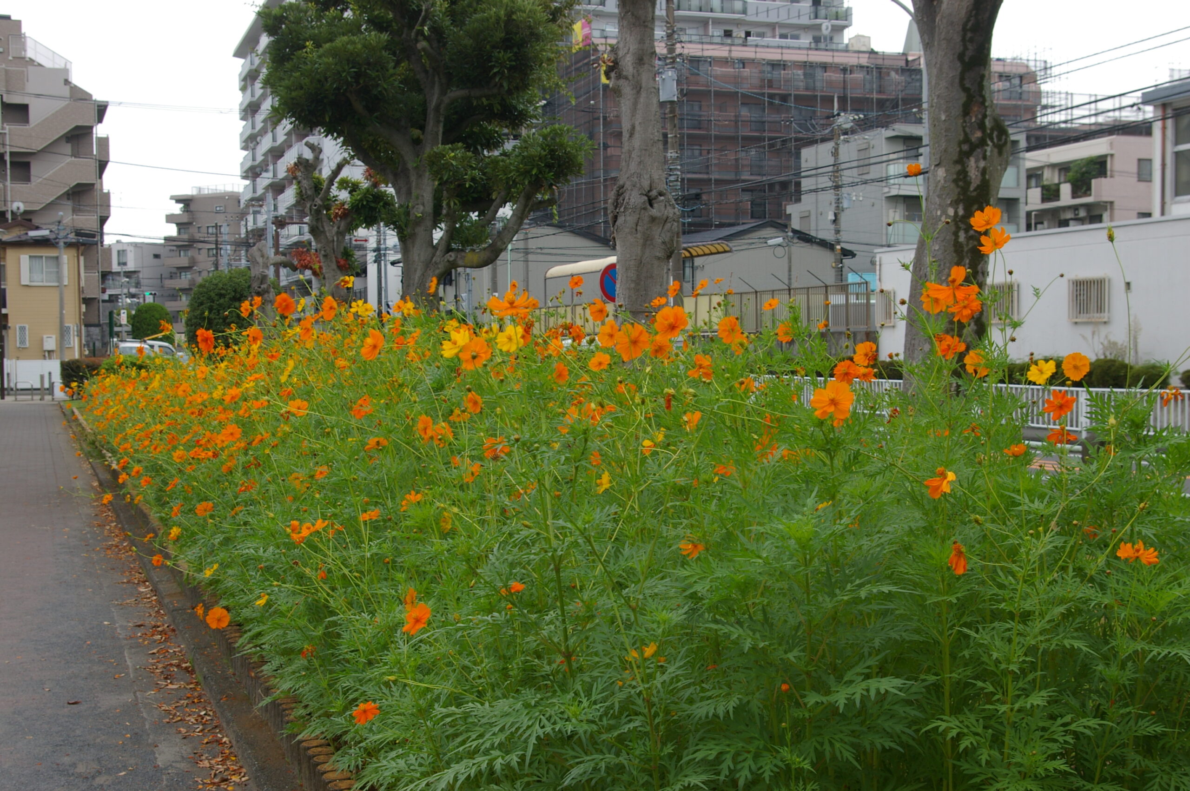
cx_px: 595
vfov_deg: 27.2
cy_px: 396
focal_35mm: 50
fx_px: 1635
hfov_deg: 40.0
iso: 200
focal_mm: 33
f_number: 9.5
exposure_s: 1/90
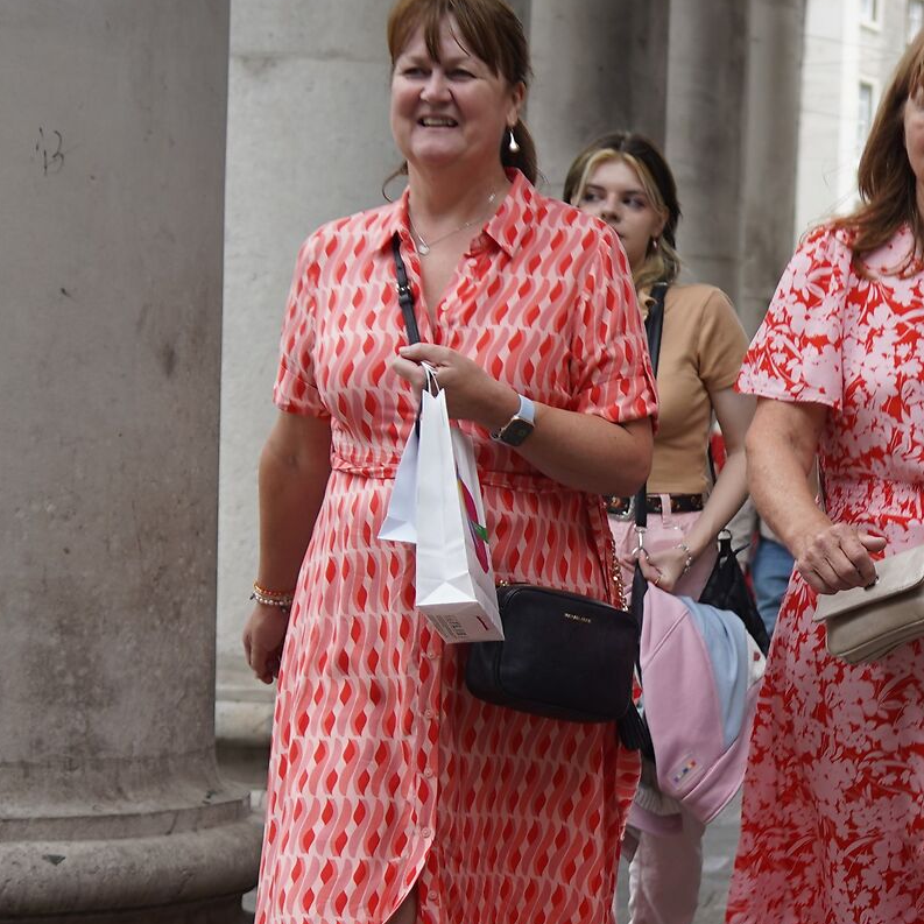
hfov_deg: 18.4
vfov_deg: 19.2
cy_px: 661
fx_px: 2718
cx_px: 1073
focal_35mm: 90
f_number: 3.2
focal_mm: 35
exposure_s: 1/320
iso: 100
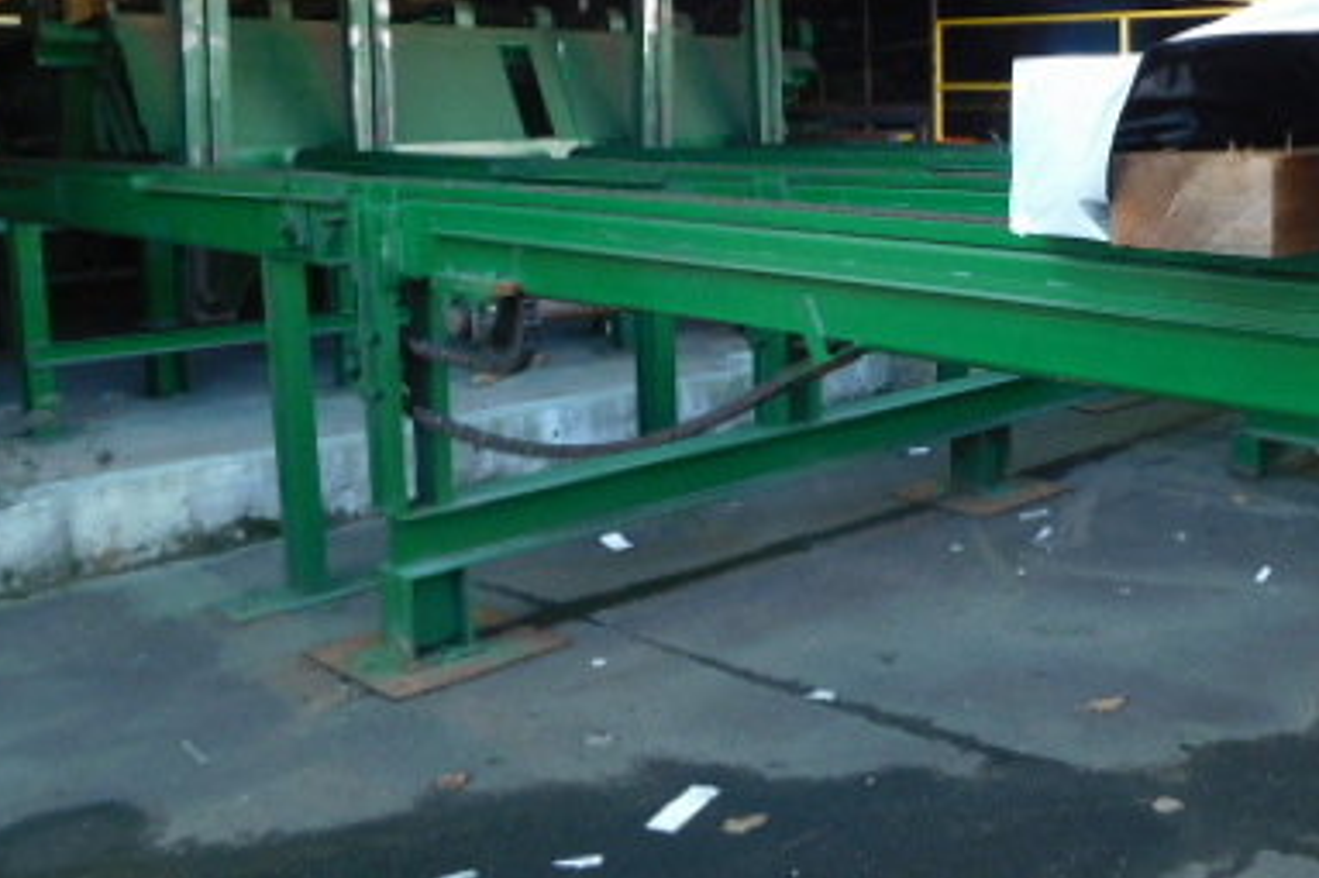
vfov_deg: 33.1
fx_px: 1465
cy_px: 300
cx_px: 1047
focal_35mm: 40
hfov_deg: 46.1
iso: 125
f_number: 3
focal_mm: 4
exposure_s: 1/100
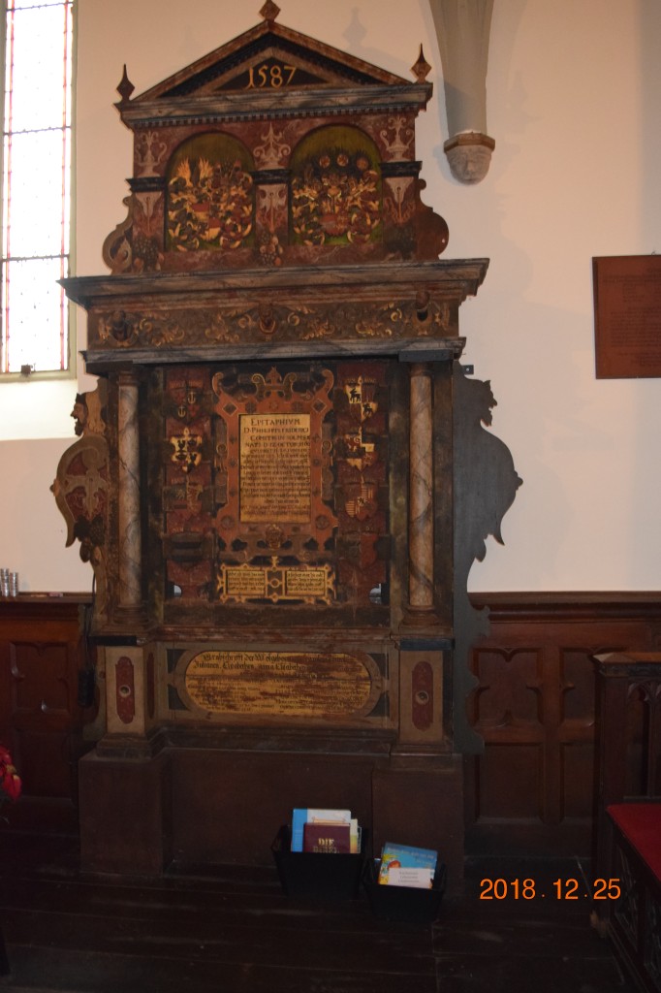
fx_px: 827
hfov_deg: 43.6
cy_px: 496
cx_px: 330
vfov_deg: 61.9
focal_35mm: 30
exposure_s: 1/25
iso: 3200
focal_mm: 20
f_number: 3.5
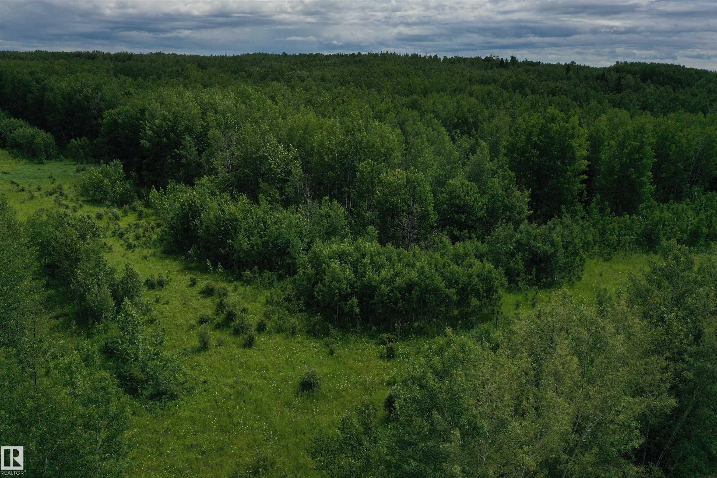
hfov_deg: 65.5
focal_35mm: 28
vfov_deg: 46.4
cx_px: 358
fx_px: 558
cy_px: 239
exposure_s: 1/800
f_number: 7.1
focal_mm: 10.26
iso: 100
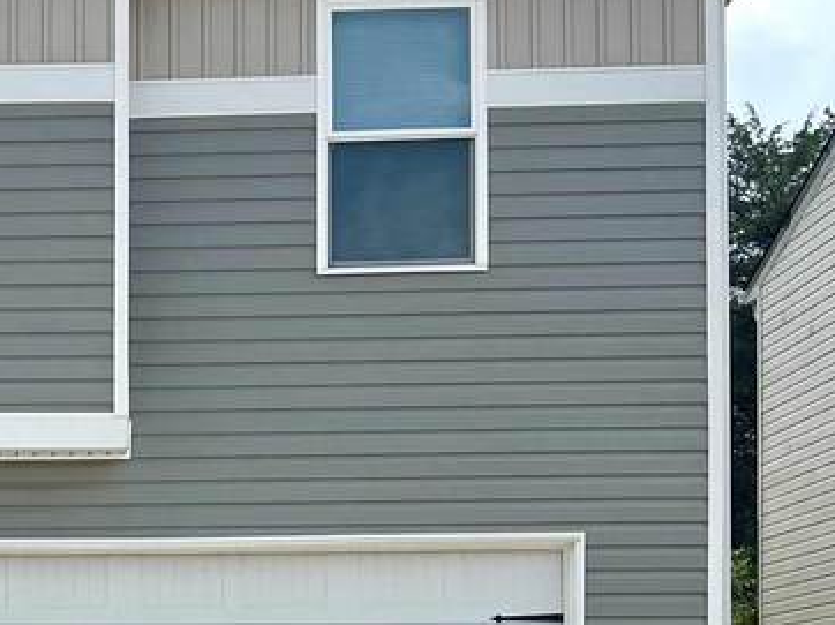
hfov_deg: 20.5
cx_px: -42
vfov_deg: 15.6
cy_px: 690
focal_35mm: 92
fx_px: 2218
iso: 50
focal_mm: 5.7
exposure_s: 1/6993
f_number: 1.5
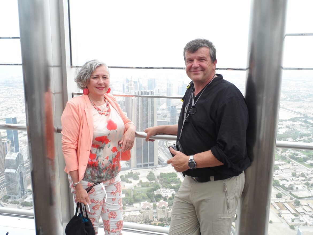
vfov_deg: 44.2
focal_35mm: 32
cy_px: 118
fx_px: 289
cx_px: 156
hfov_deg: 56.8
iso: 80
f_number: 3.4
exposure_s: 1/250
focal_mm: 5.3
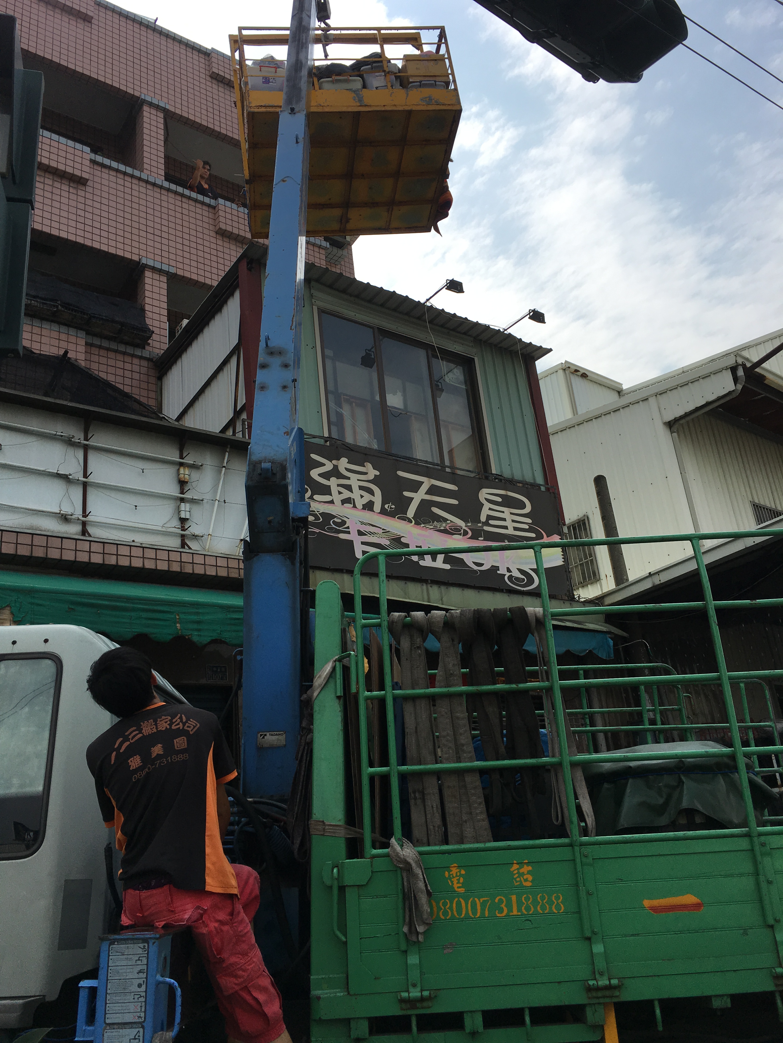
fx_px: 875
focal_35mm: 29
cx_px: 392
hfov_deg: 48.2
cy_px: 522
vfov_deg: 61.7
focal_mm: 4.15
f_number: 2.2
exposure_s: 1/2024
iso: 25
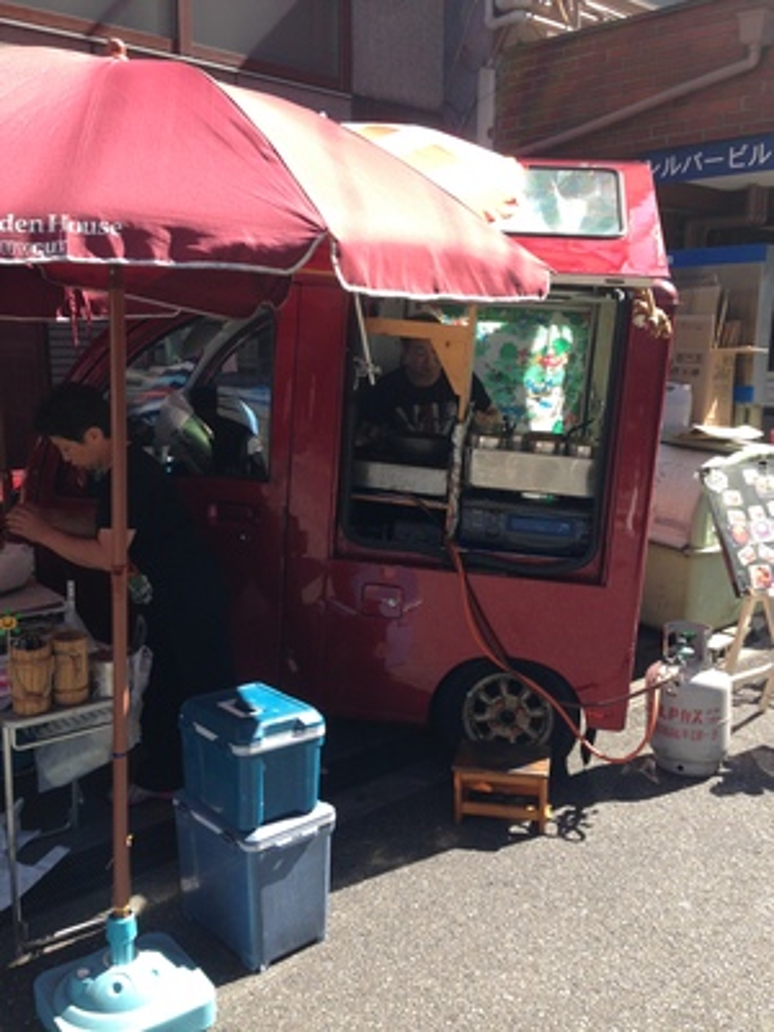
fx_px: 984
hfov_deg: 42.9
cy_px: 516
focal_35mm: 33
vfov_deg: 55.4
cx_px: 387
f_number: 2.4
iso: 50
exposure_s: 1/423
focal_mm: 4.12
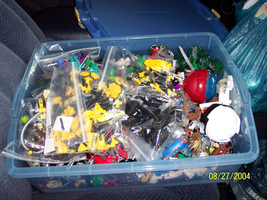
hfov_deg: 49.0
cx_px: 134
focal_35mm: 38
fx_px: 293
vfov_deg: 37.7
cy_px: 100
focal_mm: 8
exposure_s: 1/30
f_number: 2.8
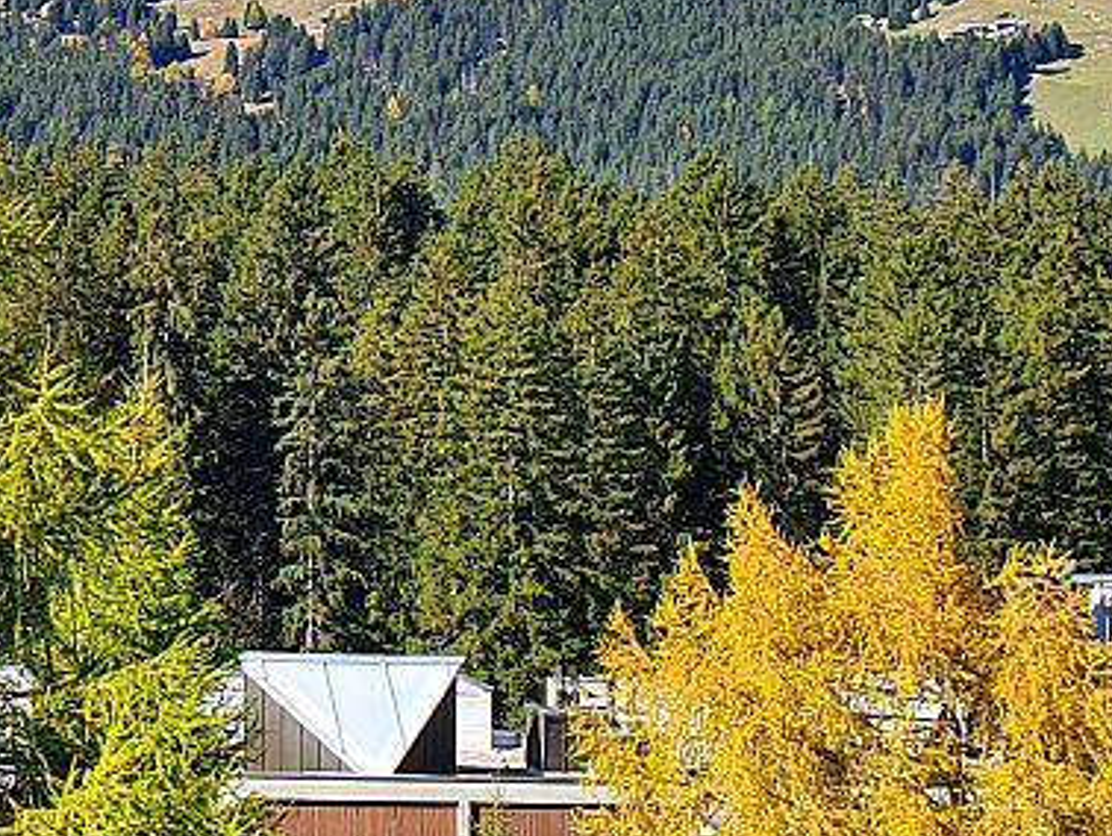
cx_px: -315
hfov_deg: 20.4
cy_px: 200
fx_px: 2829
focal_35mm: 88
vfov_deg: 16.7
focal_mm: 4.32
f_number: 2.4
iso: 50
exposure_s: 1/686
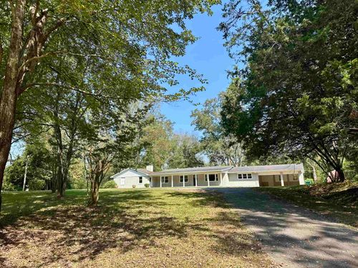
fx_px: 248
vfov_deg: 56.8
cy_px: 134
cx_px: 179
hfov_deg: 71.6
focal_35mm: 24
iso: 80
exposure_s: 1/1495
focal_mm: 6.86
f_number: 1.78
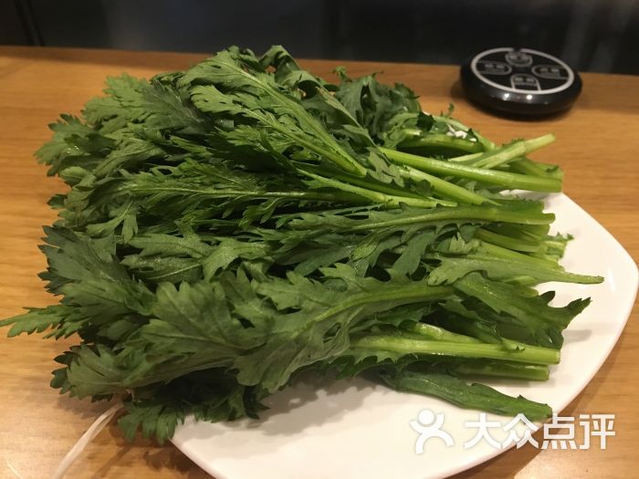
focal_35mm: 29
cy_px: 240
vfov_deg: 48.2
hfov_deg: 61.7
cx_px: 320
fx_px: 535
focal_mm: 4.15
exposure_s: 1/25
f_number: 2.2
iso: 200
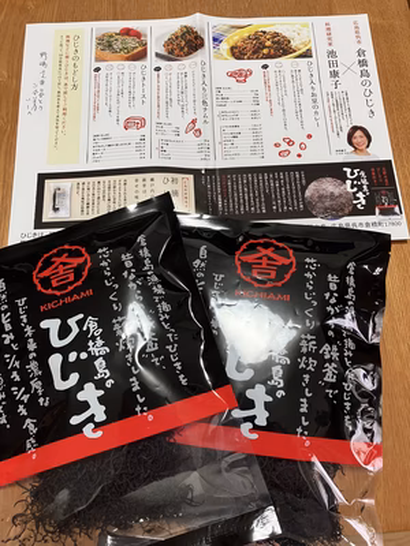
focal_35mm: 28
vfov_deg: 63.4
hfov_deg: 49.7
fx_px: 442
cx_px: 205
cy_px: 273
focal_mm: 3.99
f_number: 1.8
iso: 100
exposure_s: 1/60
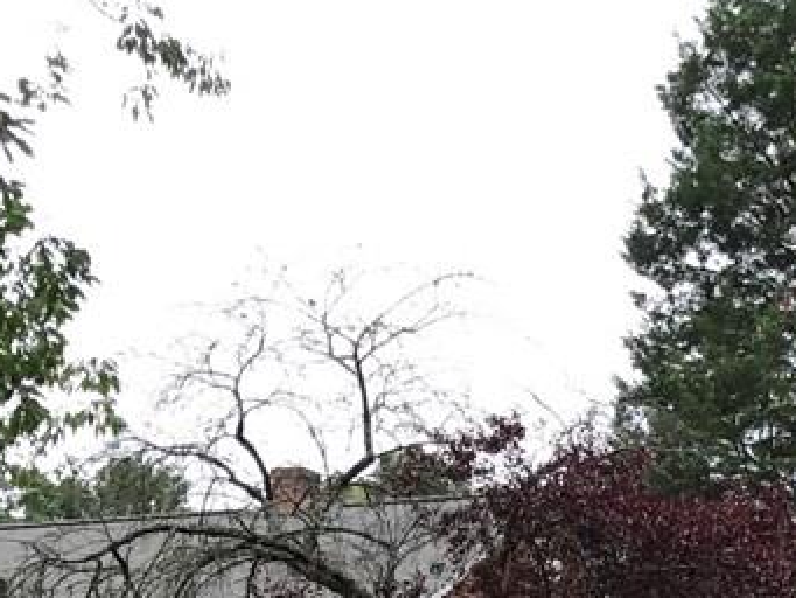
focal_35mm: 84
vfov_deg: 16.3
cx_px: 791
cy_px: 860
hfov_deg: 22.4
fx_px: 1932
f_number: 1.8
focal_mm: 3.99
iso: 20
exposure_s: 1/684
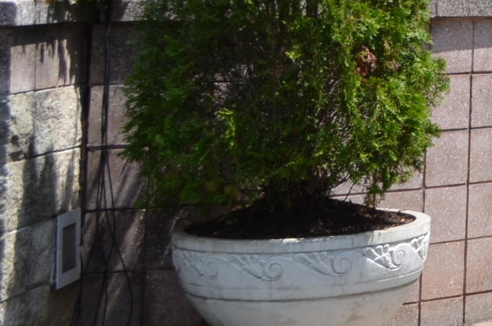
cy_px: -230
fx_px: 2032
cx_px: 892
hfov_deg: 12.6
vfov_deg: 8.8
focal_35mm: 149
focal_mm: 24
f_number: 8
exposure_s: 1/250
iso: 125
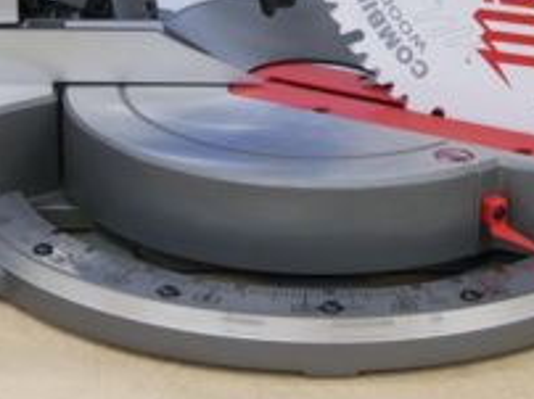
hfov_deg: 15.1
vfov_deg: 11.1
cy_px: -42
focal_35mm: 131
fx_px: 2018
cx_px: 301
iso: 640
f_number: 3.8
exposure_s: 1/60
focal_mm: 19
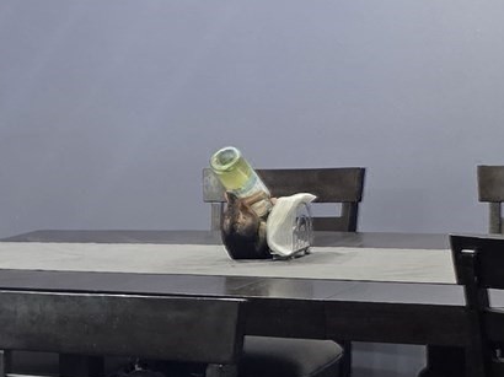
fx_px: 1673
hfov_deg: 16.3
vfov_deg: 12.9
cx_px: -128
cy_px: 226
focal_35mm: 115
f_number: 1.7
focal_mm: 6.25
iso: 400
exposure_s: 1/120
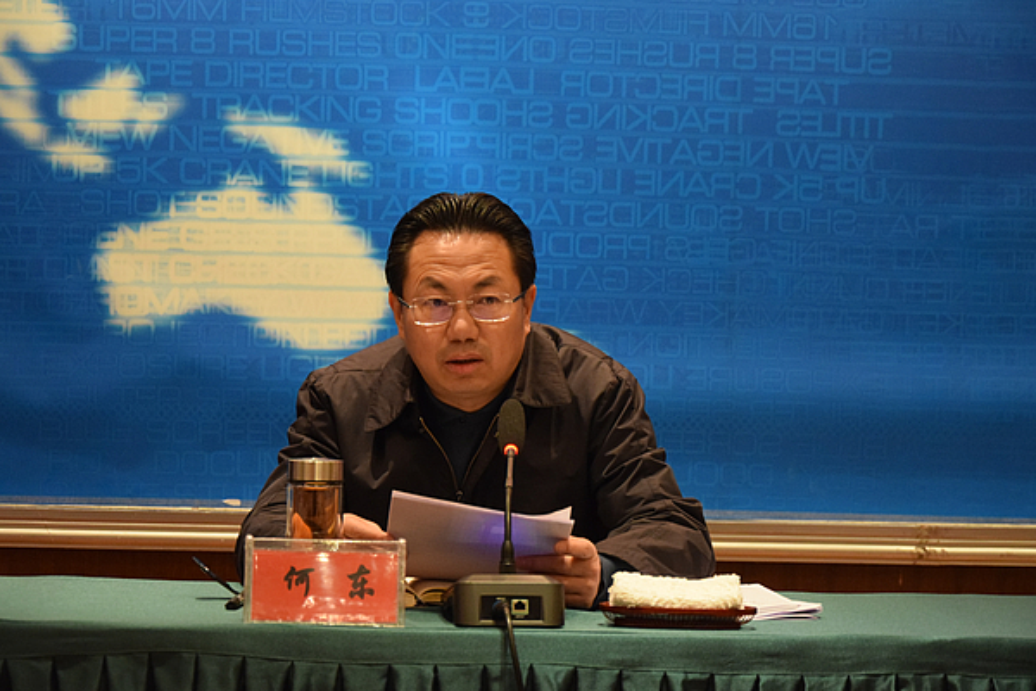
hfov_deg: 20.6
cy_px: 346
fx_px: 2849
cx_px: 518
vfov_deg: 13.8
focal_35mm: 99
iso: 3200
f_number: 5.3
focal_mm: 66
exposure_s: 1/40
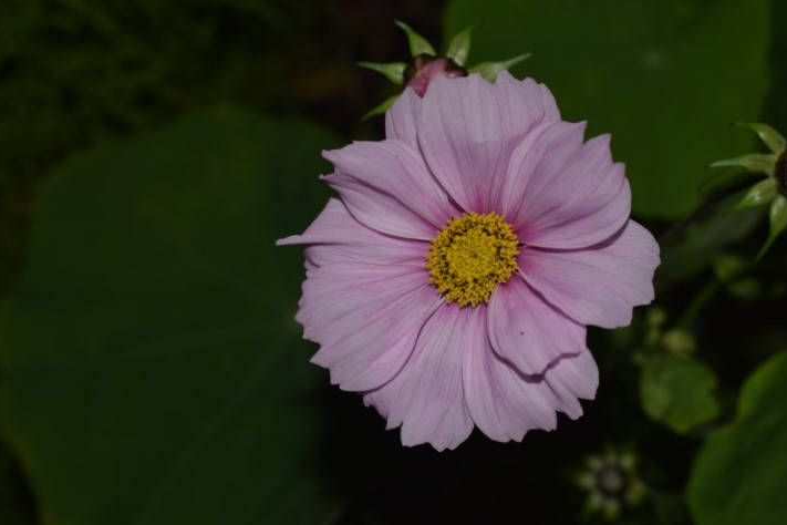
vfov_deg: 16.4
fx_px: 1825
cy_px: 265
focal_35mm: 84
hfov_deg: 24.3
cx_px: 394
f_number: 8
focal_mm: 55
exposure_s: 1/60
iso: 100
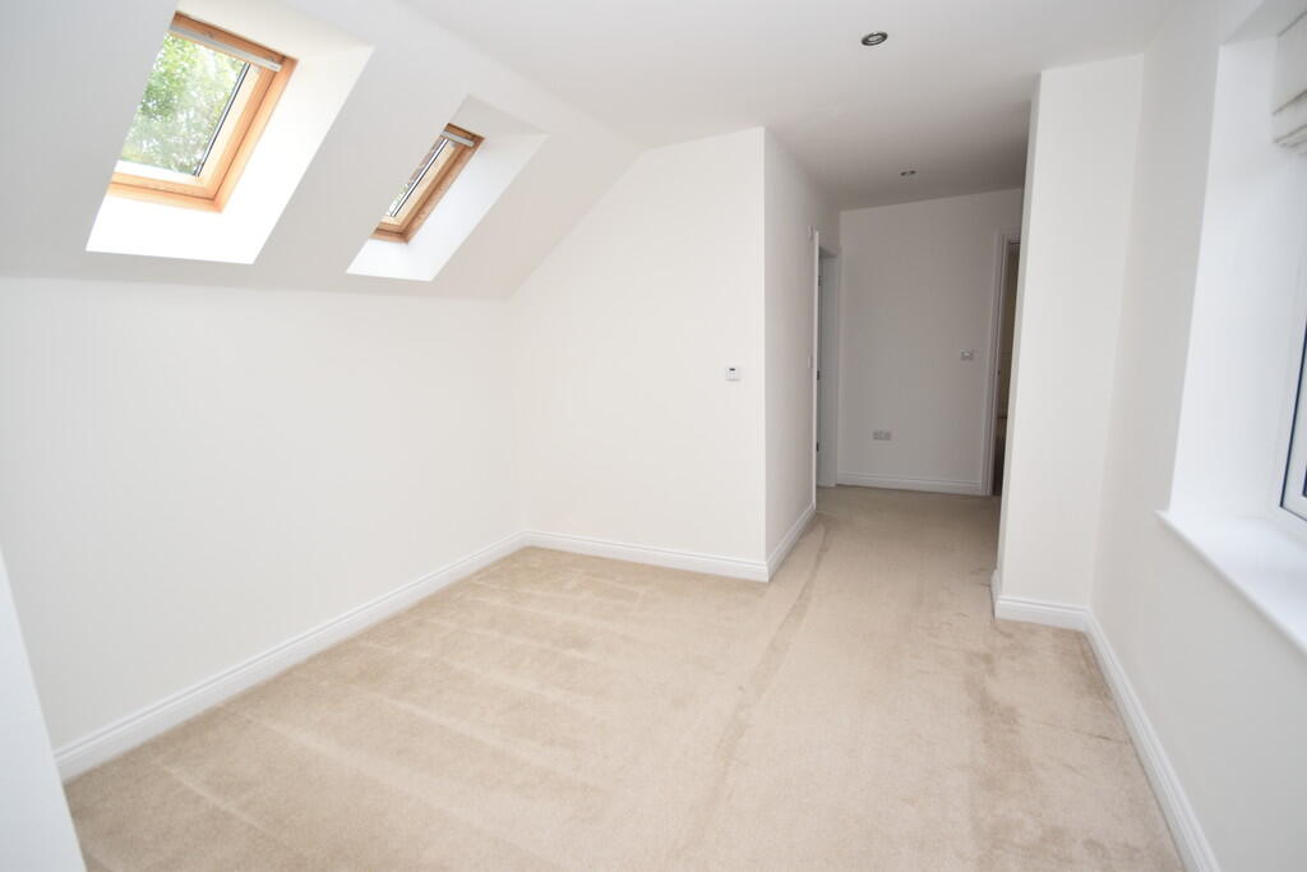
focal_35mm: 15
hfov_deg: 100.4
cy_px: 436
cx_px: 654
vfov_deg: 77.3
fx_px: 545
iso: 280
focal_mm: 10
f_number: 5
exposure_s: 1/200
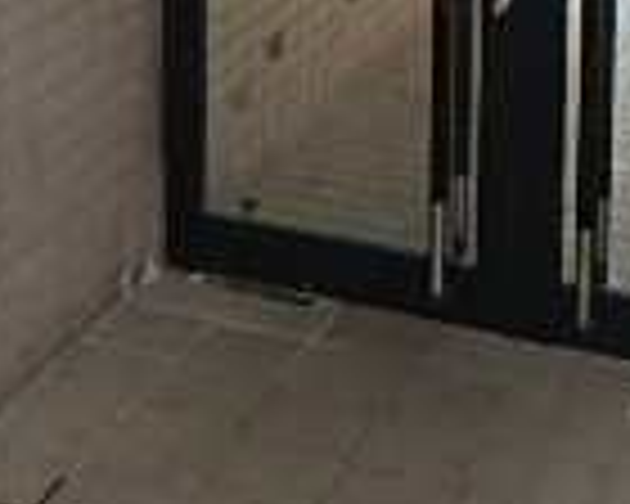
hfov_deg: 19.9
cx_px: 45
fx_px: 1753
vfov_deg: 14.8
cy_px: -328
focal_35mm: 94
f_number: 3.5
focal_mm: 3.7
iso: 400
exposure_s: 1/30
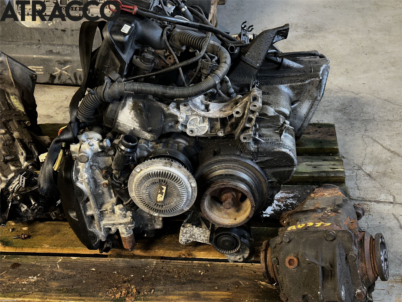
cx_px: 201
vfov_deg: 30.3
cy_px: 151
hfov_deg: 39.7
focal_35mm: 48
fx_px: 557
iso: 80
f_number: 1.78
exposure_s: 1/14
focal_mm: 6.86
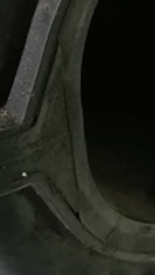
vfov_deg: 12.9
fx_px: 1125
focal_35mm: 154
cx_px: 224
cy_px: -191
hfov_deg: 7.8
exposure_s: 1/50
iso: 207
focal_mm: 4.11
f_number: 1.6
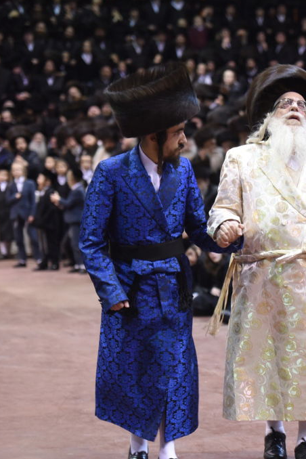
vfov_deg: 13.9
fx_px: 1887
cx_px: 328
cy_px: 229
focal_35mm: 148
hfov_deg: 9.2
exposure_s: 1/125
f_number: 3.2
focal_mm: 98
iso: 2000
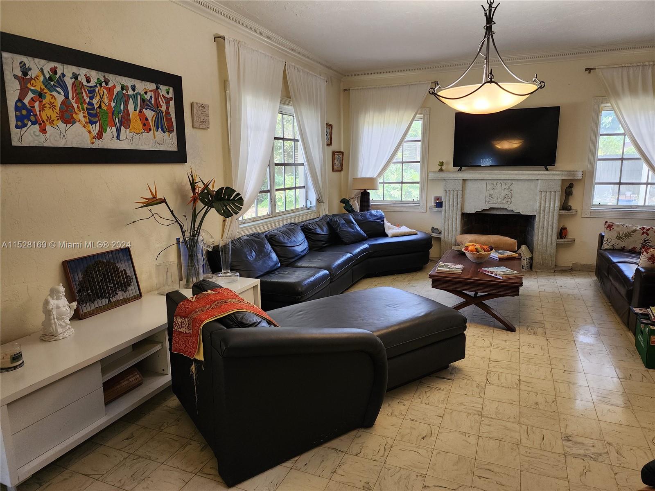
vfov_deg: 58.9
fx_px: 435
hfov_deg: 73.9
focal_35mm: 23
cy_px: 246
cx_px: 328
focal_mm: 6.4
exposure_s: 1/120
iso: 200
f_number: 1.8
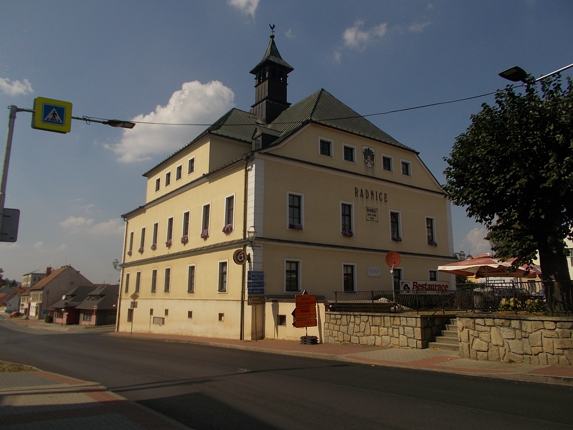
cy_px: 215
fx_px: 430
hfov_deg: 67.3
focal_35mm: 26
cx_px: 286
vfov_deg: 53.1
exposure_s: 1/400
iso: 80
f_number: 8
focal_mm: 4.6
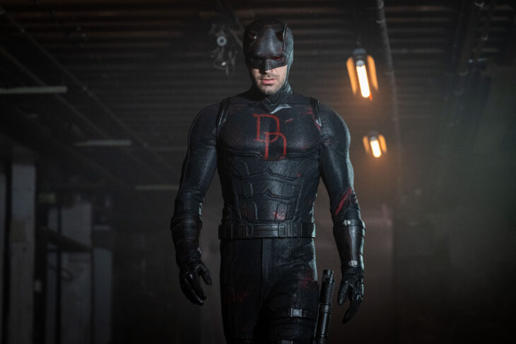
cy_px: 172
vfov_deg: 11.4
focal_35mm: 120
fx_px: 1720
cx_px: 258
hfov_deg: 17.1
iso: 6400
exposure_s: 1/160
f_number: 4.5
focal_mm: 120
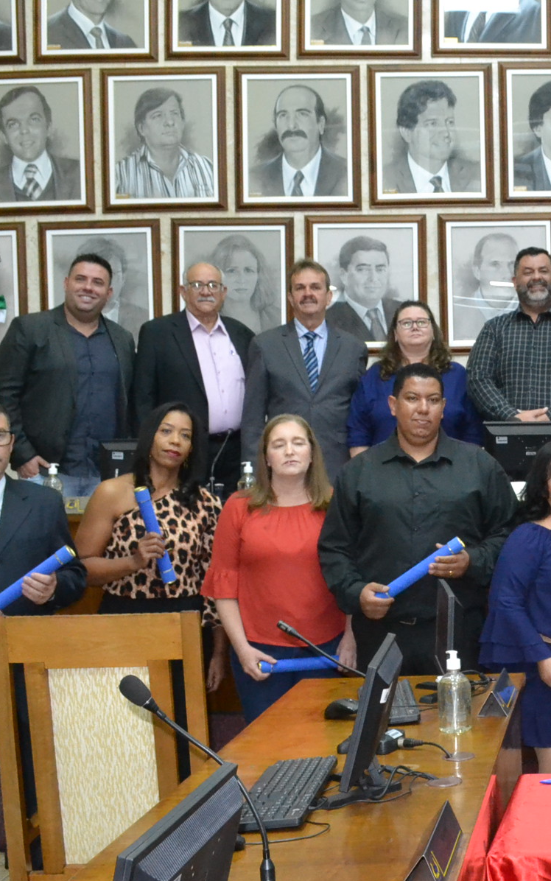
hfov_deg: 22.4
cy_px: 424
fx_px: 1273
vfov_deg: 38.2
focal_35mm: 53
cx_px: 669
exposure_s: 1/60
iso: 3200
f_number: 7.1
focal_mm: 18
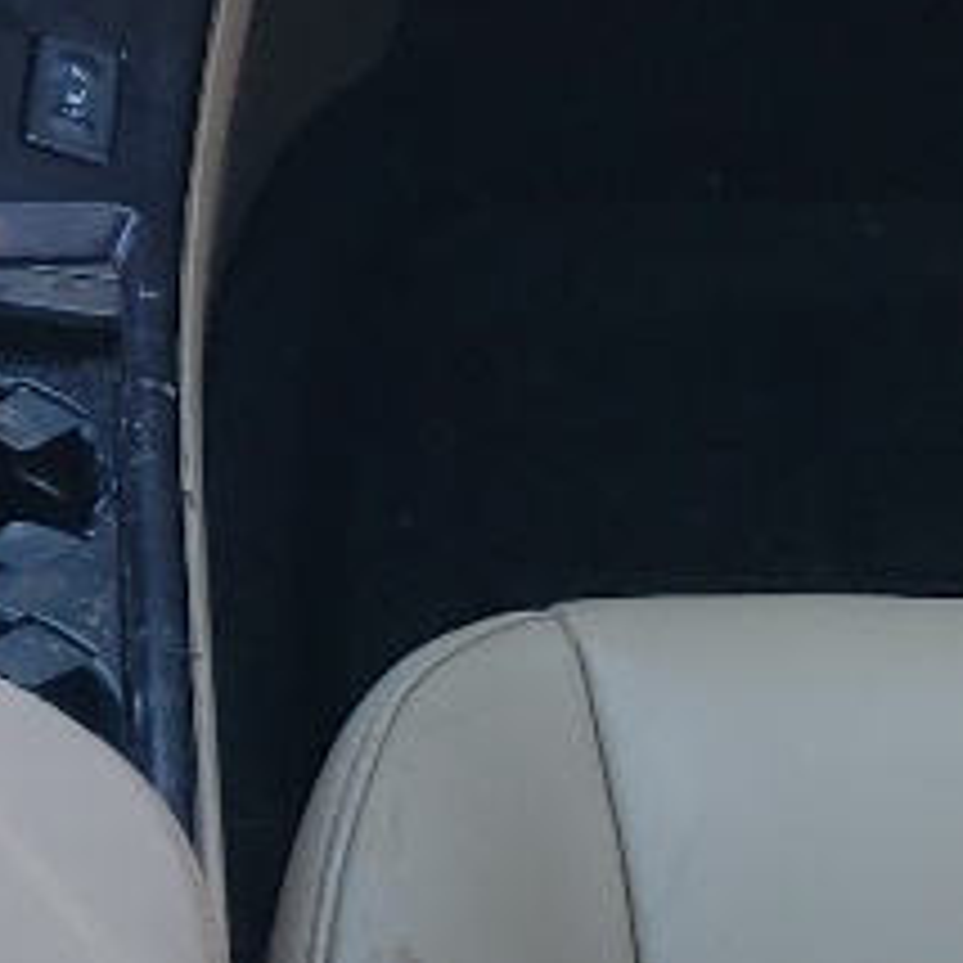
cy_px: 202
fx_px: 5414
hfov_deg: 9.9
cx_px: -338
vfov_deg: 10.1
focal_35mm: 172
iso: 50
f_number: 1.5
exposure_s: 1/556
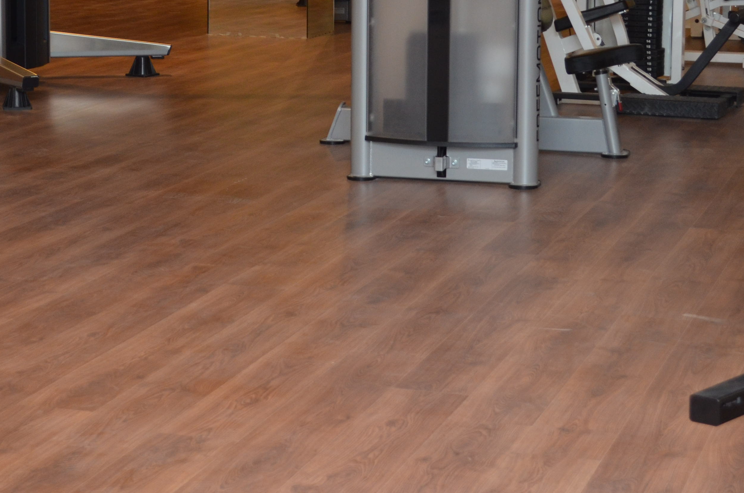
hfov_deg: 21.5
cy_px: 81
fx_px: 1959
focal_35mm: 95
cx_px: 377
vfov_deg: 14.2
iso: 500
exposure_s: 1/125
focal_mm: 32
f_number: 4.8
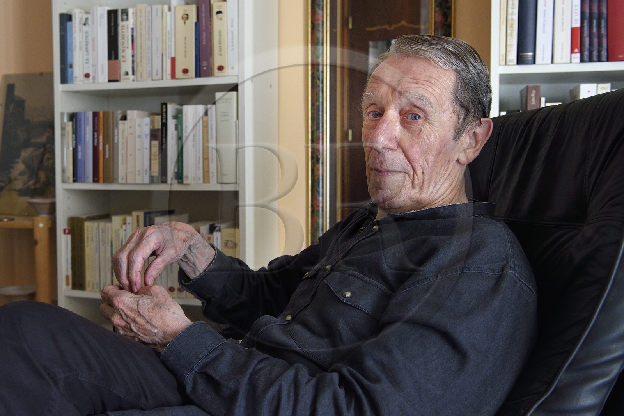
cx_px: 312
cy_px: 208
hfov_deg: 55.8
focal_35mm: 34
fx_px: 589
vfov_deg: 38.9
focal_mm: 34
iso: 1600
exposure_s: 1/40
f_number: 5.6
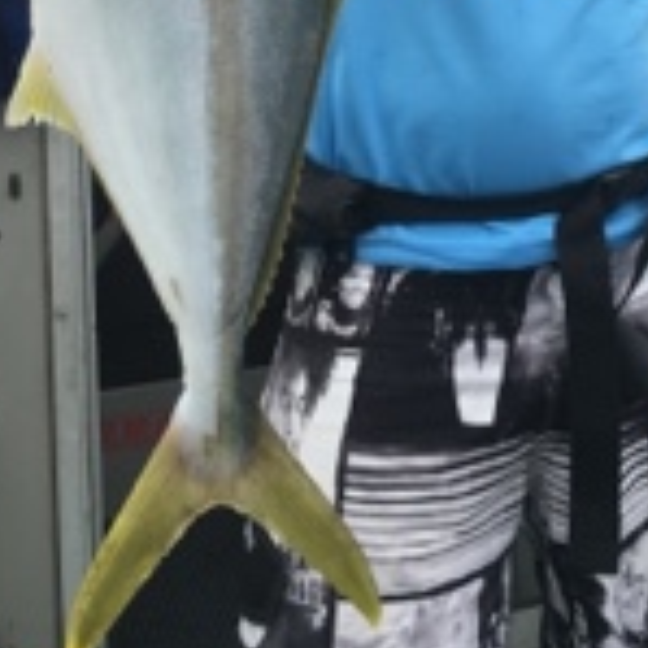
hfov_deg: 25.0
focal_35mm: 69
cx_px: 378
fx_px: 1461
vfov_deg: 23.2
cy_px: -96
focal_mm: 4.15
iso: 25
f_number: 2.2
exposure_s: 1/732
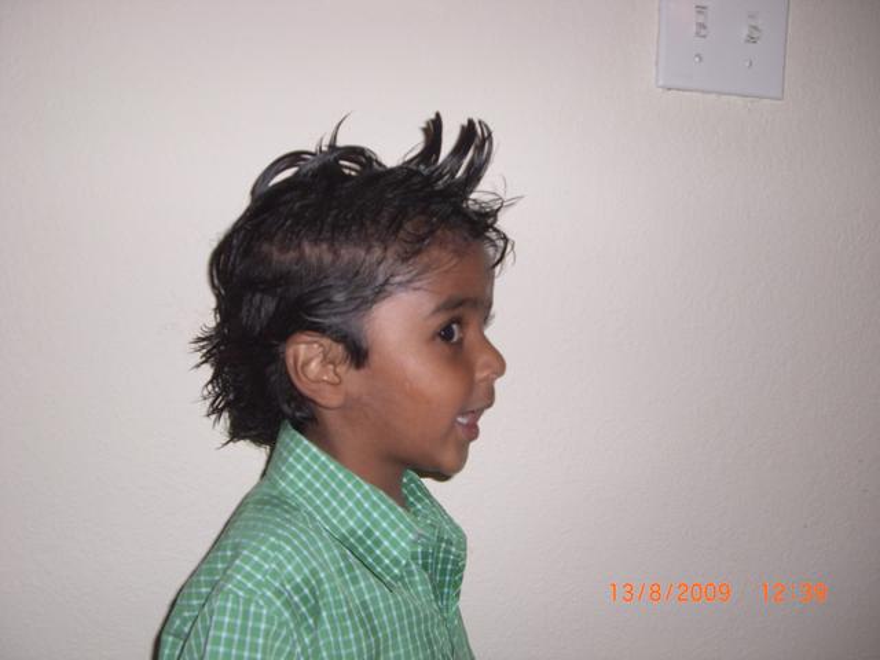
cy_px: 330
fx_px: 966
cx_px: 440
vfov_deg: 37.7
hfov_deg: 49.0
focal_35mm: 38
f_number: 2.7
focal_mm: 6.2
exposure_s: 1/60
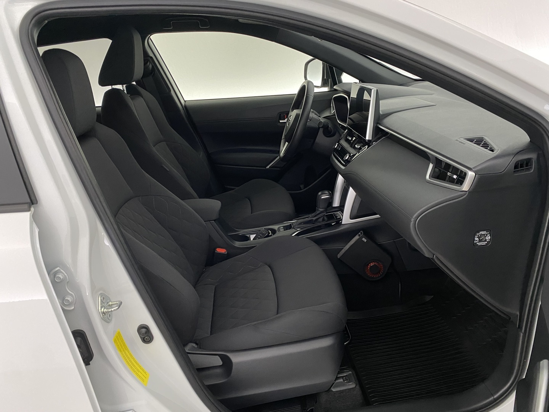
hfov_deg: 67.3
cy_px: 206
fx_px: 412
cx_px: 274
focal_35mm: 26
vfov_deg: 53.1
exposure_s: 1/33
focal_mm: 4.25
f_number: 1.8
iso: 400
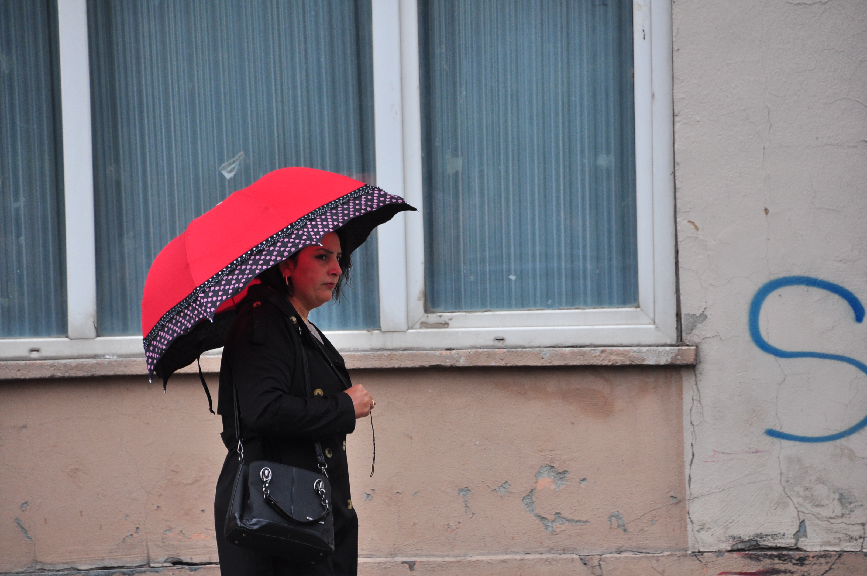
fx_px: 7036
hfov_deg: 7.1
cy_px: 288
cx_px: 434
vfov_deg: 4.7
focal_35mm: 292
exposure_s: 1/640
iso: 400
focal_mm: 195
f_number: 6.3
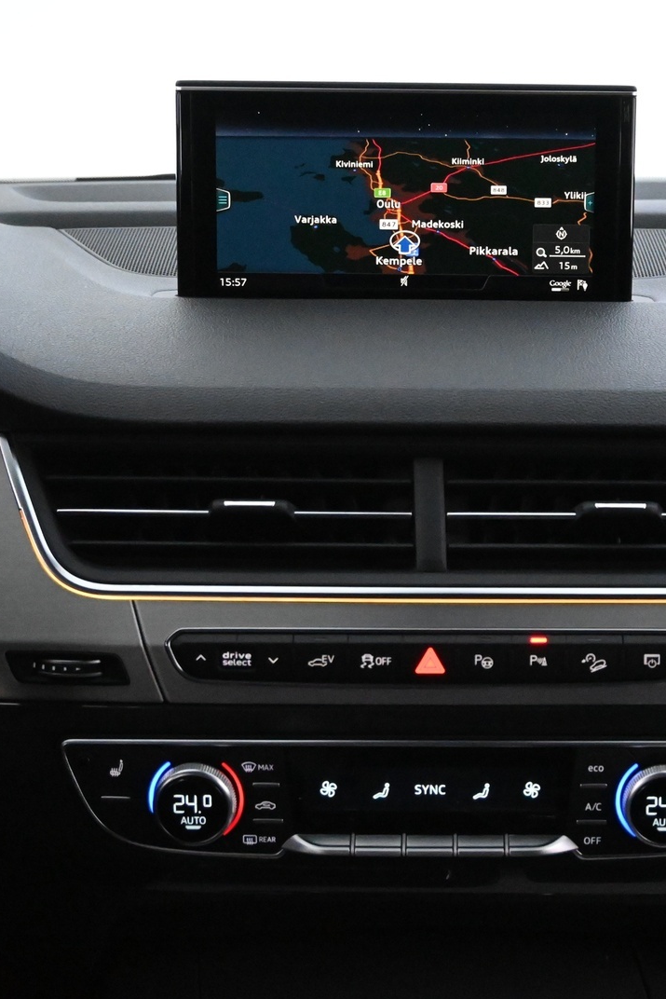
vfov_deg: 29.7
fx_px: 1886
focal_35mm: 68
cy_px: 500
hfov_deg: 20.0
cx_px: 444
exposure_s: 1/50
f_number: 4.8
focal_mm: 30
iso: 9000
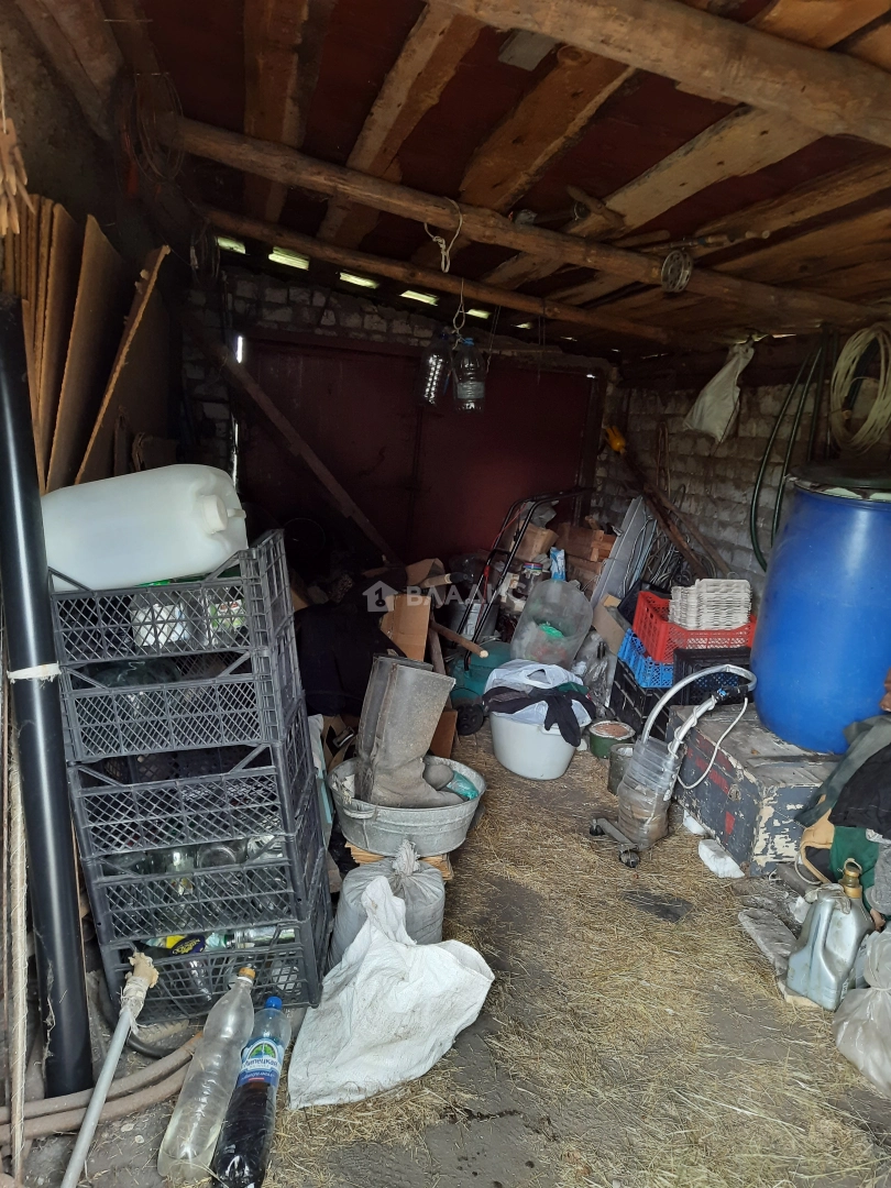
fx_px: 824
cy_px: 594
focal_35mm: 24
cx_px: 446
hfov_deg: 56.8
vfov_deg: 71.6
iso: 400
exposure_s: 1/50
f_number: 1.8
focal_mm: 5.23
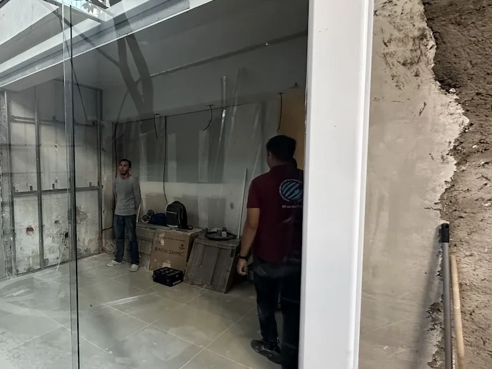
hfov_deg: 71.4
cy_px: 192
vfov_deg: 61.1
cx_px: 126
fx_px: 313
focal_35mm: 22
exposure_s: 1/60
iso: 400
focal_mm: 2.22
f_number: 2.2
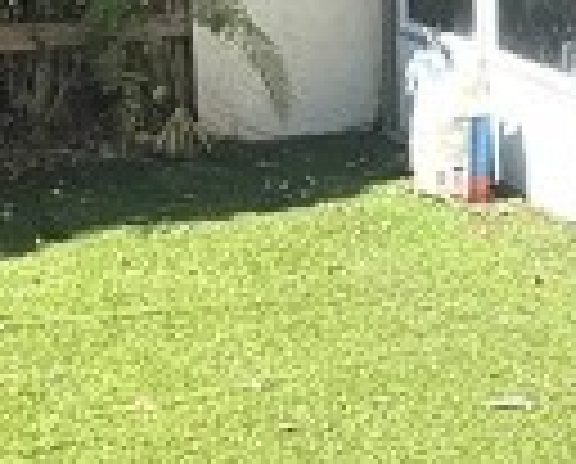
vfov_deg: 14.2
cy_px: 176
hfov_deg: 16.8
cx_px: 706
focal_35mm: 109
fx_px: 1862
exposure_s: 1/2273
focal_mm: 2.22
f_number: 2.2
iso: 50
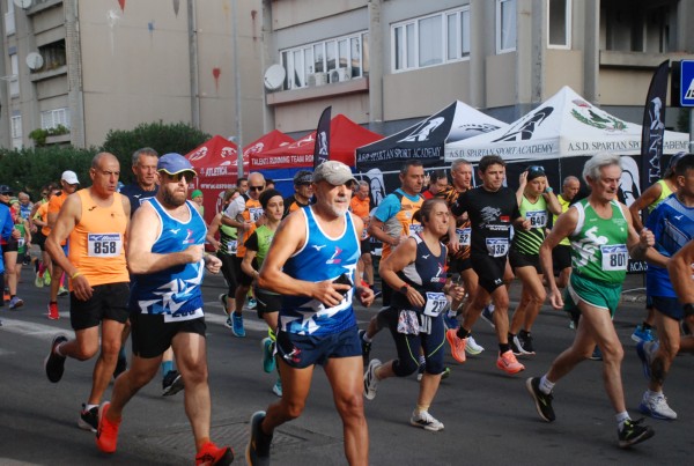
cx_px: 347
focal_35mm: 57
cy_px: 233
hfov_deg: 35.0
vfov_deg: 23.9
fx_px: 1101
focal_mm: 38
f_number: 4.5
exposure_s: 1/1250
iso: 1000
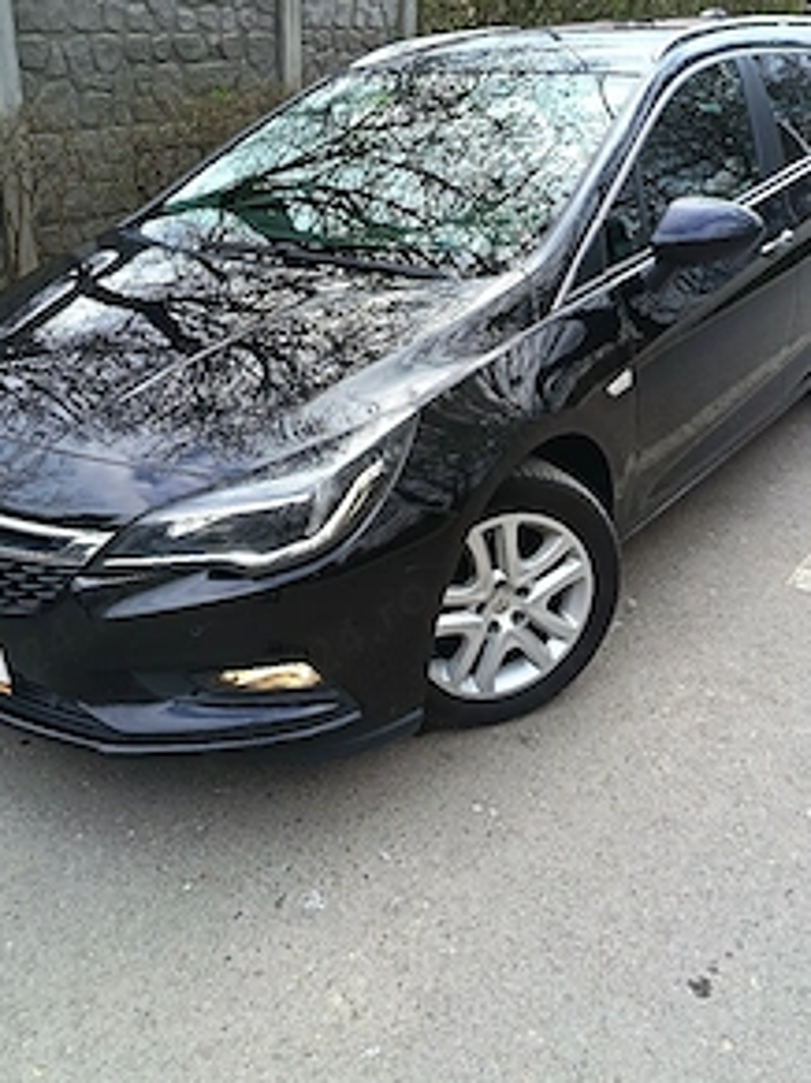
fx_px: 1032
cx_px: 383
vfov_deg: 54.9
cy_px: 424
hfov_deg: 42.9
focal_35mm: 33
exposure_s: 1/625
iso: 532
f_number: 1.75
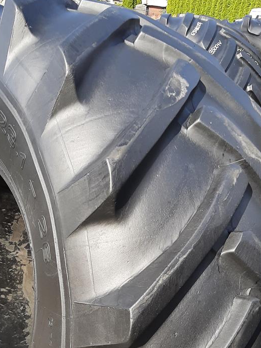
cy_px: 243
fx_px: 452
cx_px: 107
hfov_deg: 32.1
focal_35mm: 45
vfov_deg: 41.3
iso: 40
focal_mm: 3.93
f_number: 1.7
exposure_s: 1/881
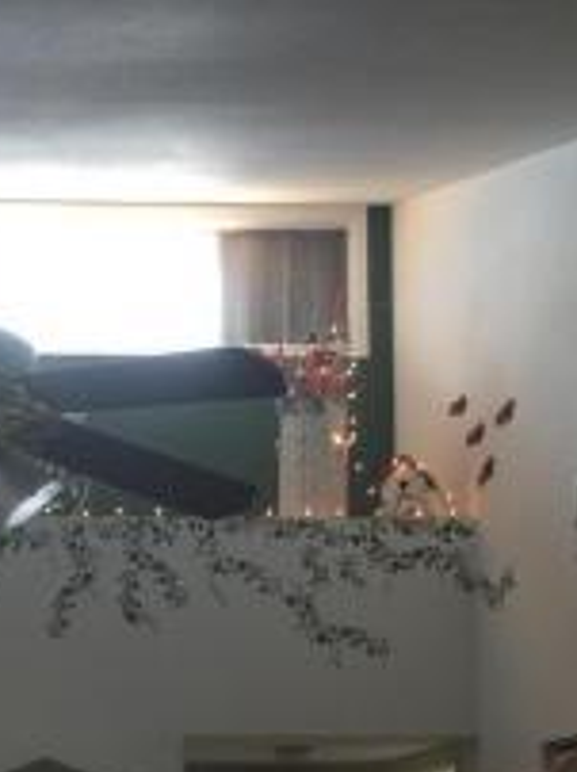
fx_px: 1537
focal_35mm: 69
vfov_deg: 26.0
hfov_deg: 20.6
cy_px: 852
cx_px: 15
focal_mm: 4.15
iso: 40
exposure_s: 1/15
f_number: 2.2
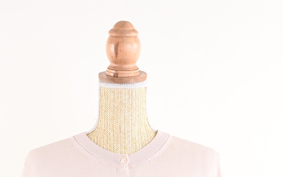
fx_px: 611
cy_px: 255
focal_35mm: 79
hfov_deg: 26.1
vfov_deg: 15.4
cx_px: 133
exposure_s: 1/125
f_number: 9
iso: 125
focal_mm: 33.5
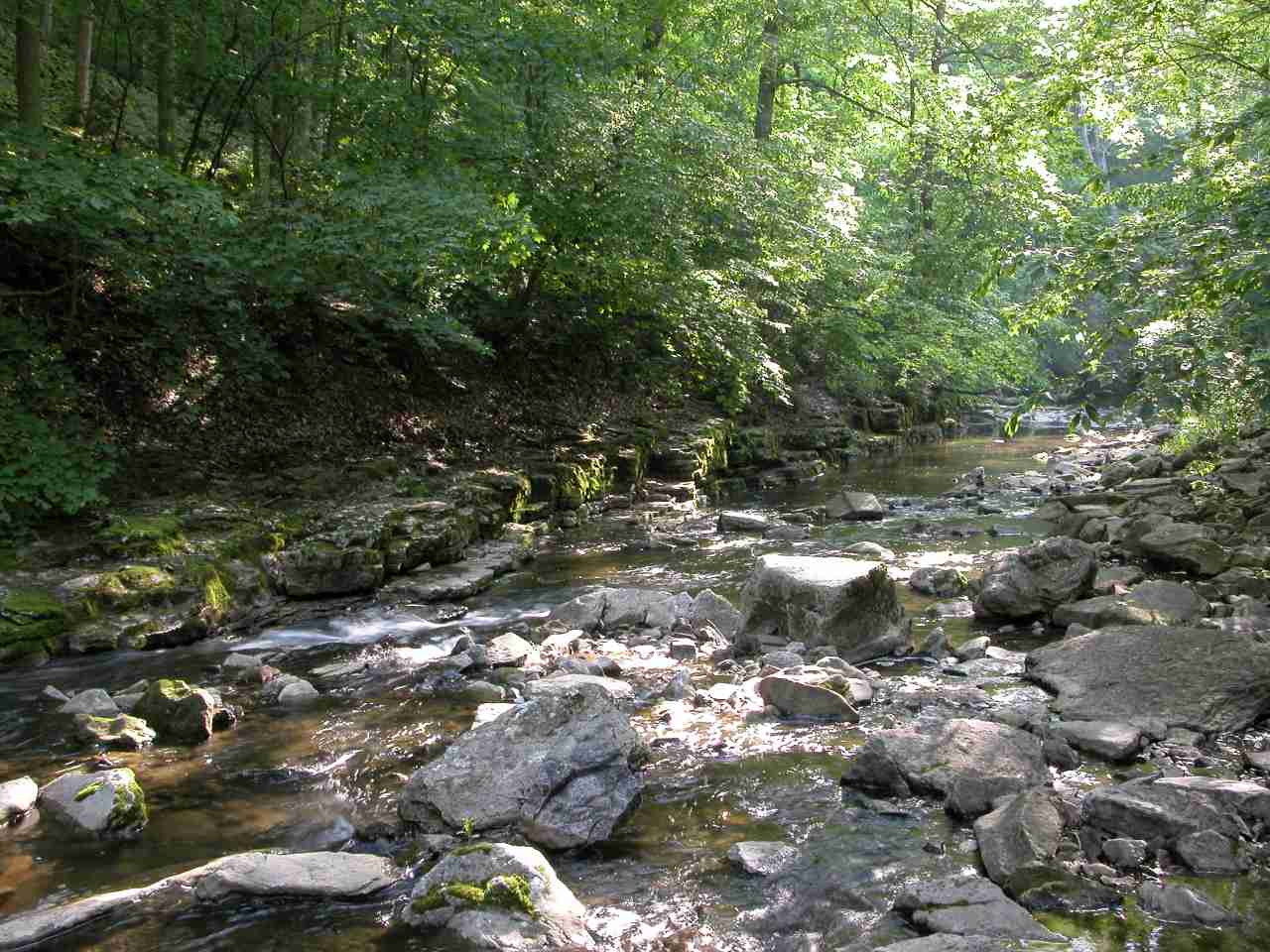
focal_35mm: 35
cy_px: 476
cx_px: 635
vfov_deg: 40.7
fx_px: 1284
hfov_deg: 52.6
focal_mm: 8.9
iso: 100
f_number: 7.1
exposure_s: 1/7.5
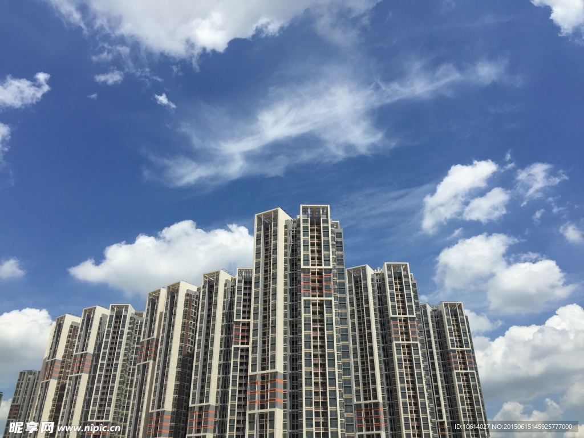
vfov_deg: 48.2
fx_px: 489
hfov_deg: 61.7
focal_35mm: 29
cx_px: 292
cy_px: 219
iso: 32
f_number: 2.2
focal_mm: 4.15
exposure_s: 1/3597
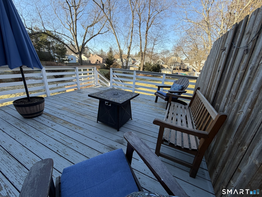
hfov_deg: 102.1
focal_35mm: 14
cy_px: 98
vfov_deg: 85.7
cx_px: 131
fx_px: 106
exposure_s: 1/439
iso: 64
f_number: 2.2
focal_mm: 2.22
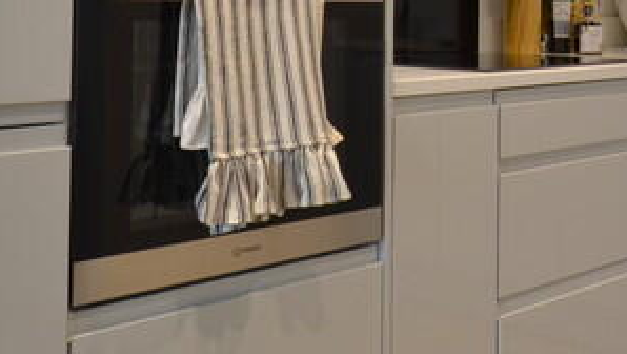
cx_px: 501
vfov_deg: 18.4
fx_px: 1030
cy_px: -78
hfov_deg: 32.9
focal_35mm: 62
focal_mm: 11.5
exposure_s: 1/60
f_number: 4
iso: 500
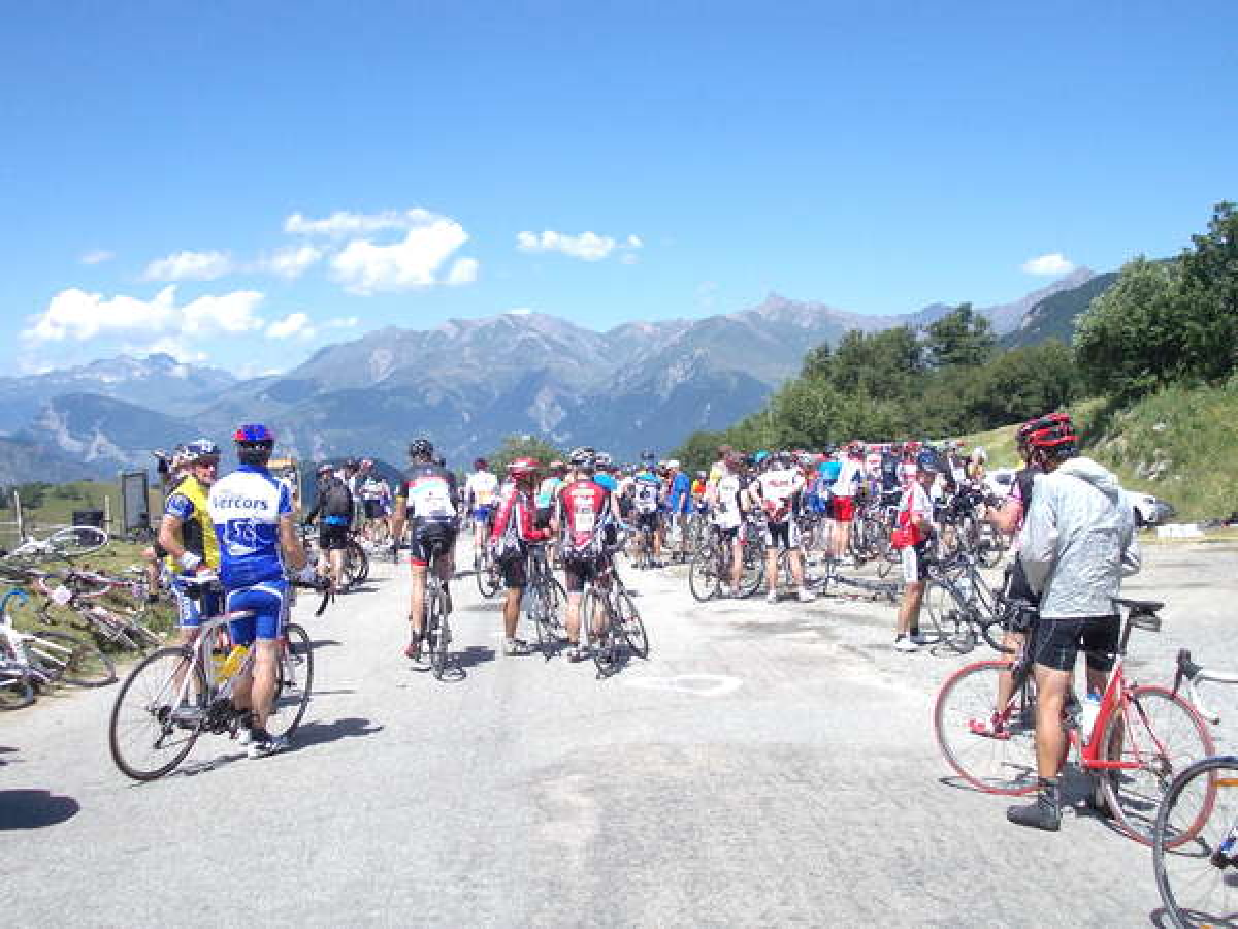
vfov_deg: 37.7
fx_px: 1359
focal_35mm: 38
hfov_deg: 49.0
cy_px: 464
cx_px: 619
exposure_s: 1/400
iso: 80
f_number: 6.2
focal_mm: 5.3
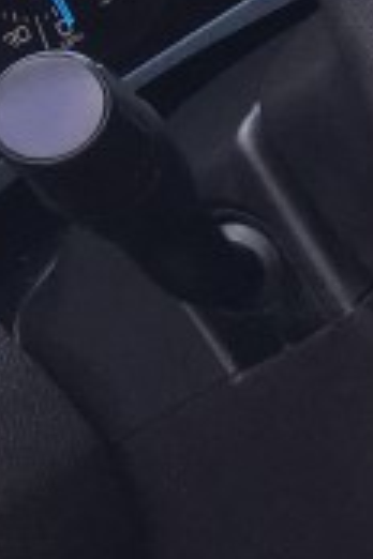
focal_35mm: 178
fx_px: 2766
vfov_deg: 11.3
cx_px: 1447
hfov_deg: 6.4
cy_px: -151
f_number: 2.2
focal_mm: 4.15
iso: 25
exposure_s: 1/120
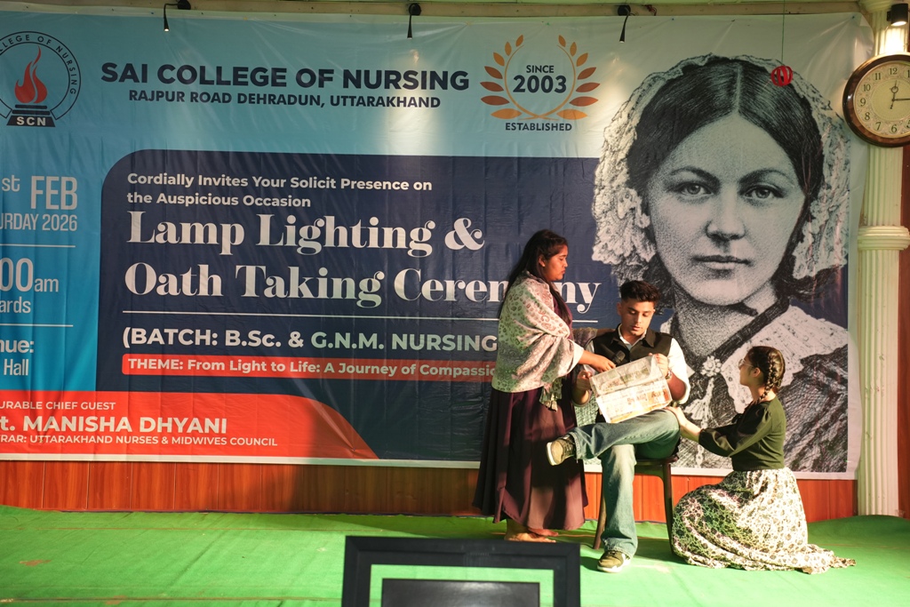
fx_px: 1138
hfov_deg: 43.6
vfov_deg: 29.9
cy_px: 304
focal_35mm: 45
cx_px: 455
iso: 1250
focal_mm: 45
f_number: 2.8
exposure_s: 1/200
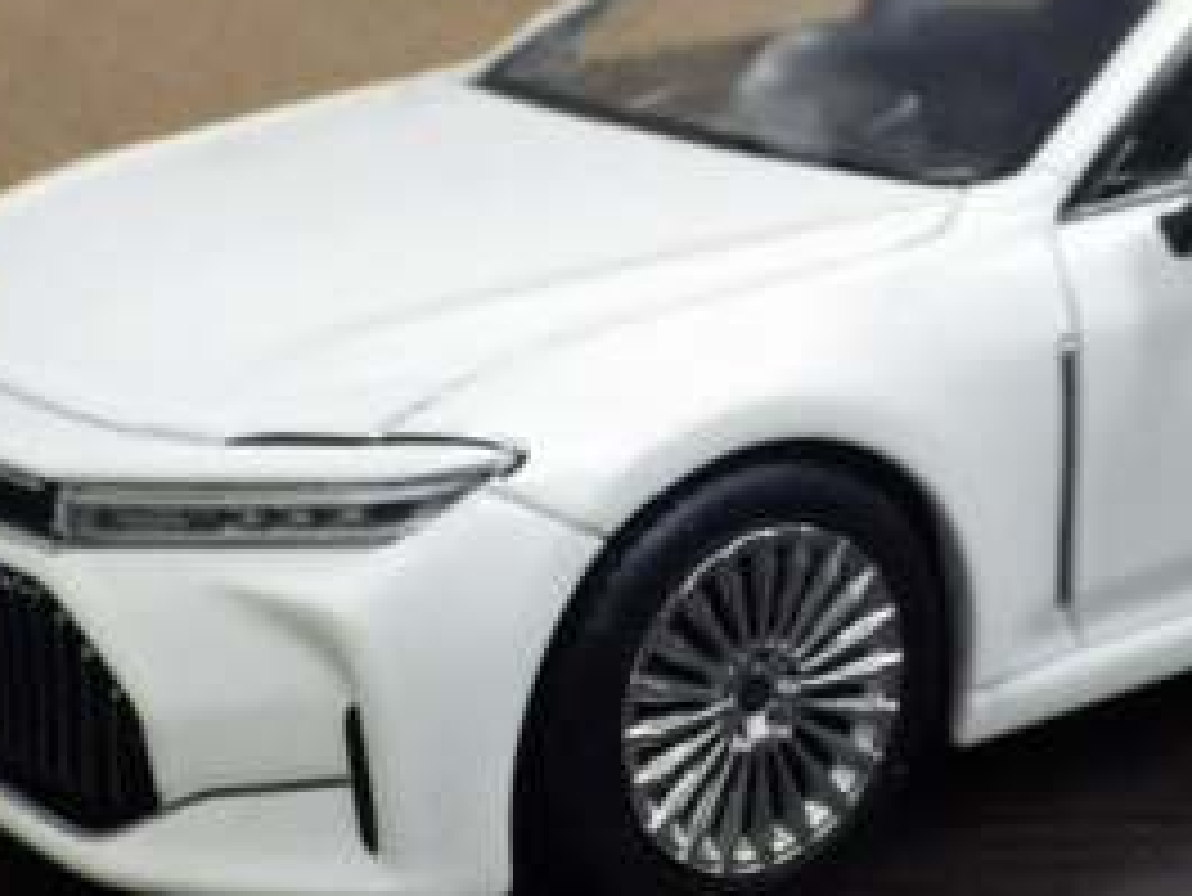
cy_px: 216
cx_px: 657
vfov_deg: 17.9
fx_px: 2825
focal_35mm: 82
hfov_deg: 23.8
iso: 640
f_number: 3.4
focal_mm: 6.2
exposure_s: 1/50
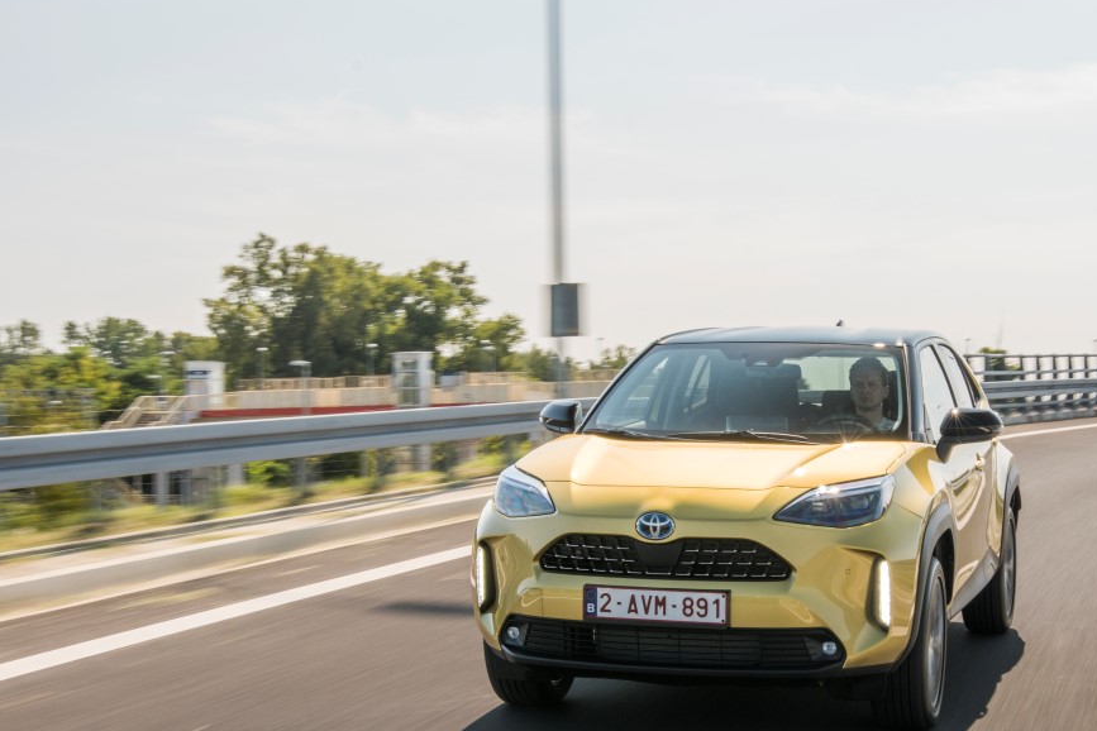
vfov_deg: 21.8
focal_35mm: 62
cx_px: 729
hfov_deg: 32.1
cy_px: 471
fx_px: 1889
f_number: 16
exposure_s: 1/30
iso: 160
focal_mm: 28
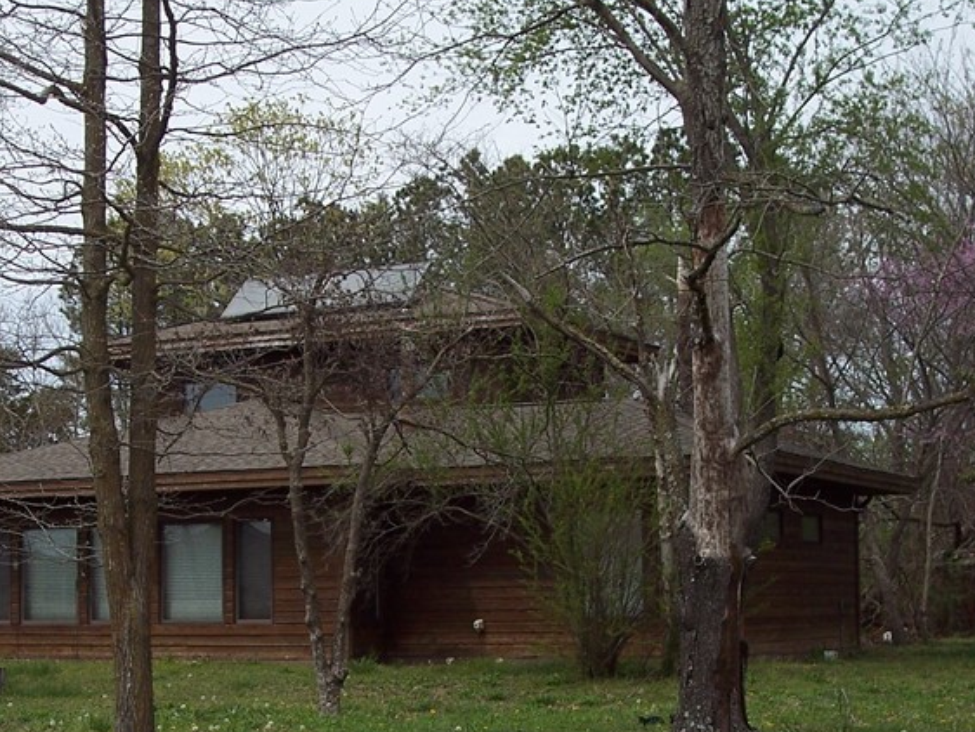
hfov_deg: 27.4
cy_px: 474
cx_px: 415
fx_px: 2001
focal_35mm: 71
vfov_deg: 20.7
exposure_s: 1/1000
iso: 100
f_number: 4
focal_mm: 8
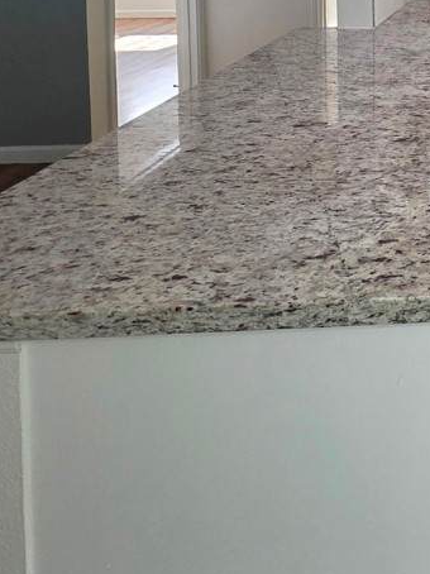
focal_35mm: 44
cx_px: 659
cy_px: -87
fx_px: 729
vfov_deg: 35.4
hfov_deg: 24.7
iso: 250
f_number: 1.9
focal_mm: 2.2
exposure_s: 1/120
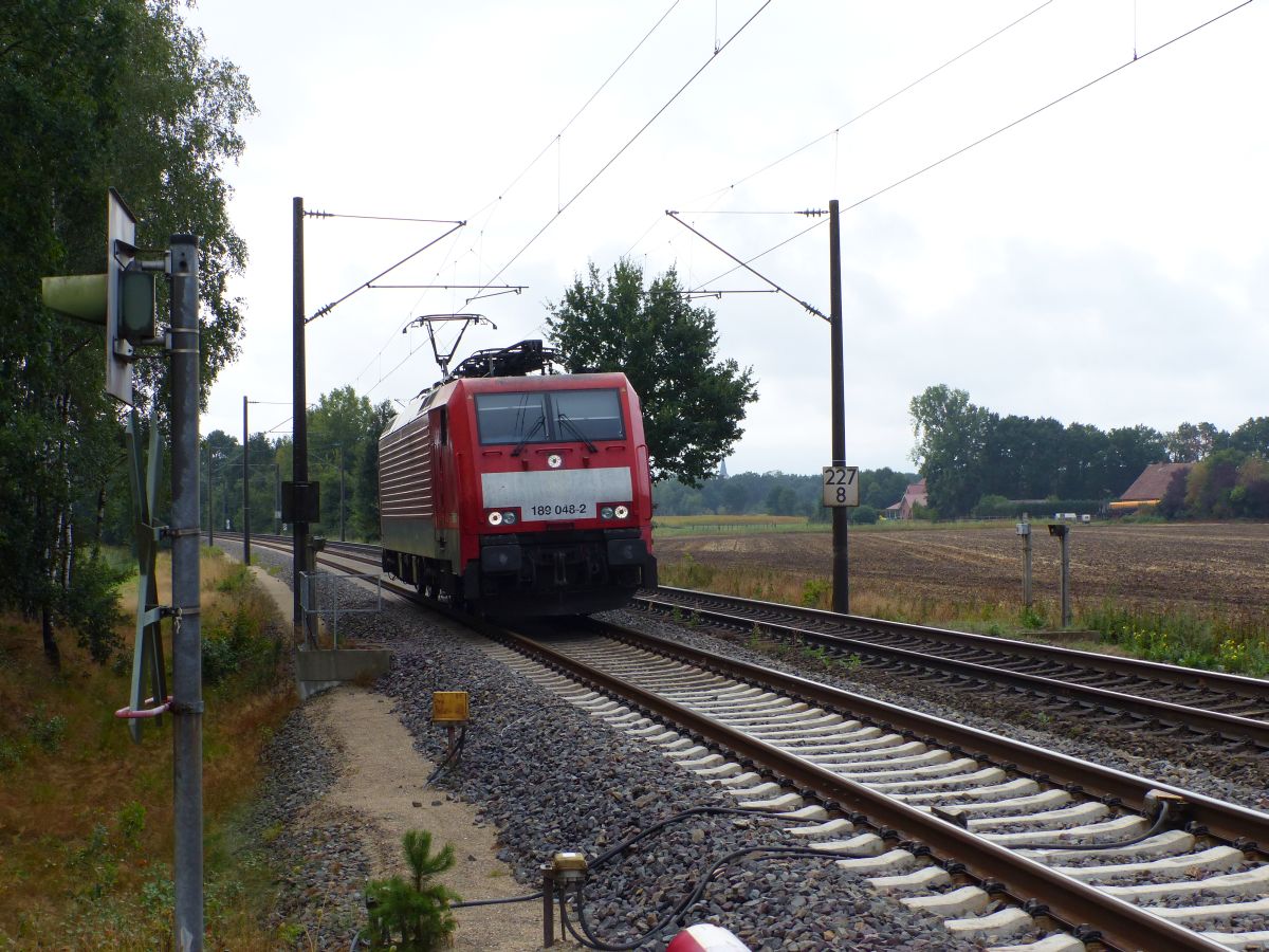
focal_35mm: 61
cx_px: 634
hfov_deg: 31.7
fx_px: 2236
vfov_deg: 24.0
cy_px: 476
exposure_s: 1/640
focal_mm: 10.9
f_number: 4
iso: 100
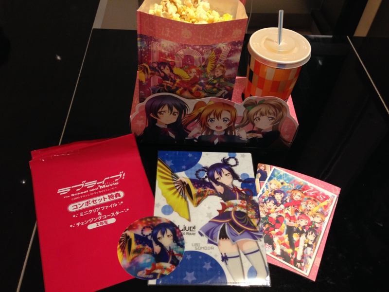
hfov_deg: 55.4
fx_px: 371
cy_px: 146
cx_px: 194
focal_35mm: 33
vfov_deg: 42.9
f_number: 2.4
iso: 160
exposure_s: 1/20
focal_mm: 4.12
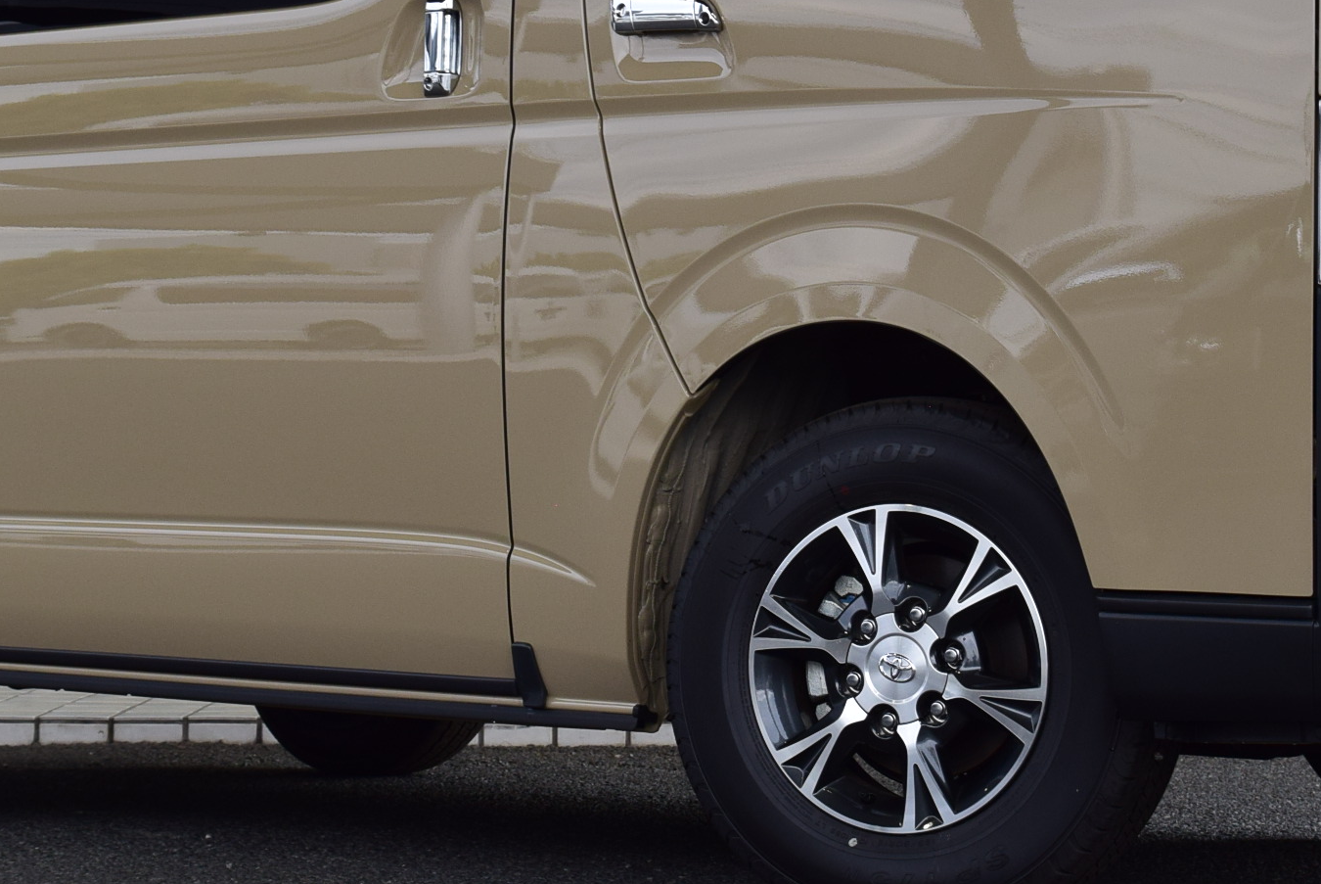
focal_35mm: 113
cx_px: 740
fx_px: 4150
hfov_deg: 18.1
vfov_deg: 12.1
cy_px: 206
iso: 400
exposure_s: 1/200
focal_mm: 34
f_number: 10
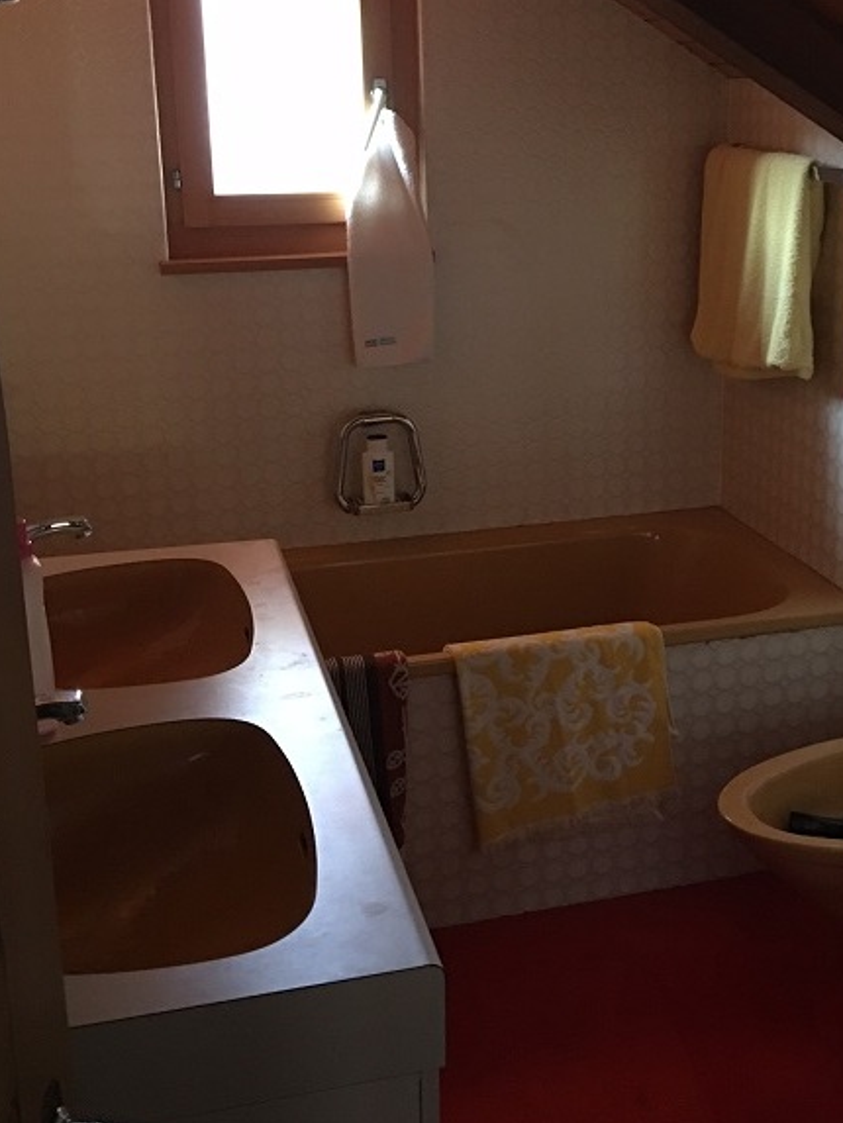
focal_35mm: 43
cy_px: 437
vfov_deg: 43.6
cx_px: 519
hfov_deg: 33.5
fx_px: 1396
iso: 125
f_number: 2.2
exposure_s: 1/8
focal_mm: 4.15
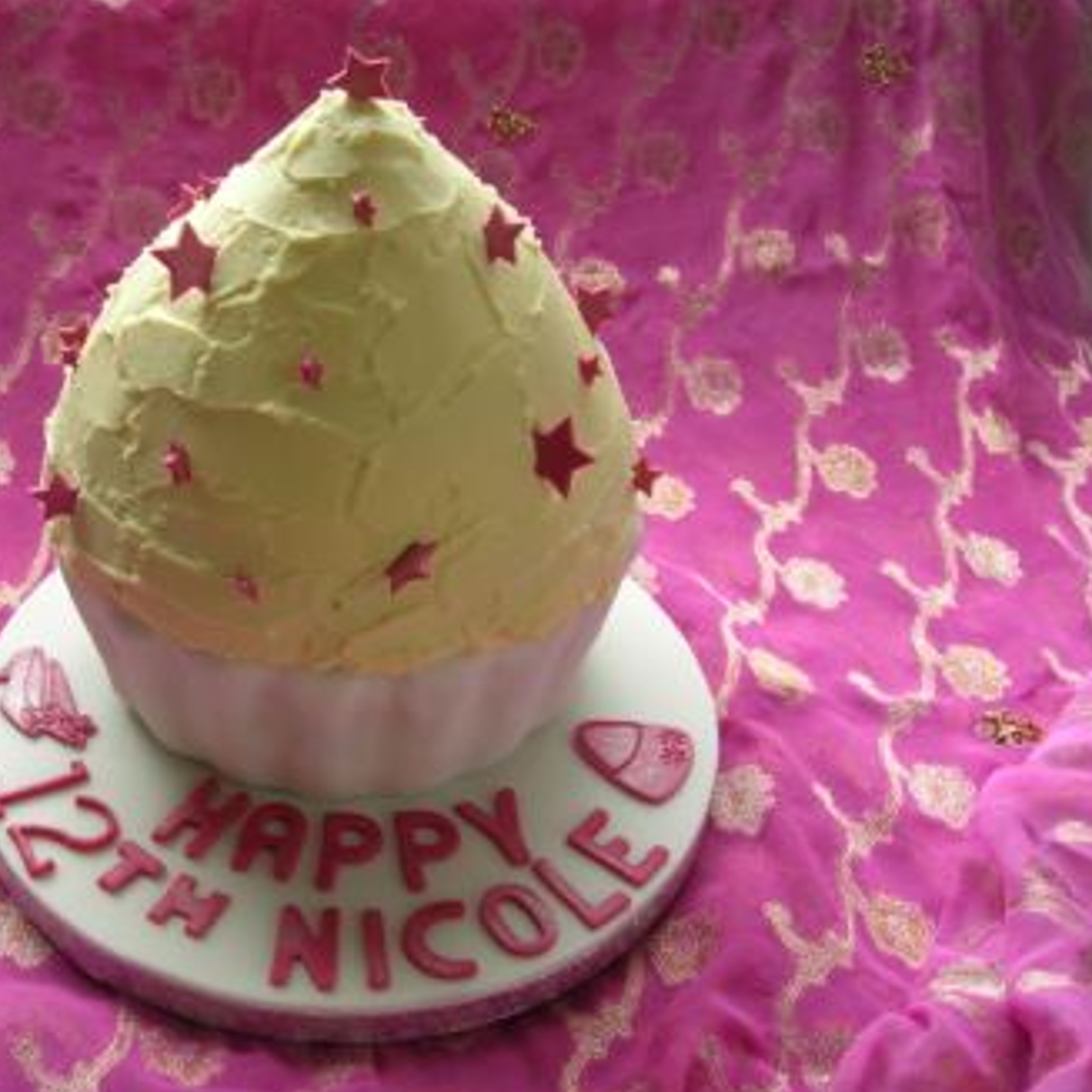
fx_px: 1642
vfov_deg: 36.8
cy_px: 551
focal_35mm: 46
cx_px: 354
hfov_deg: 36.4
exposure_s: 1/121
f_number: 4.8
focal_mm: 7.8
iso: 64
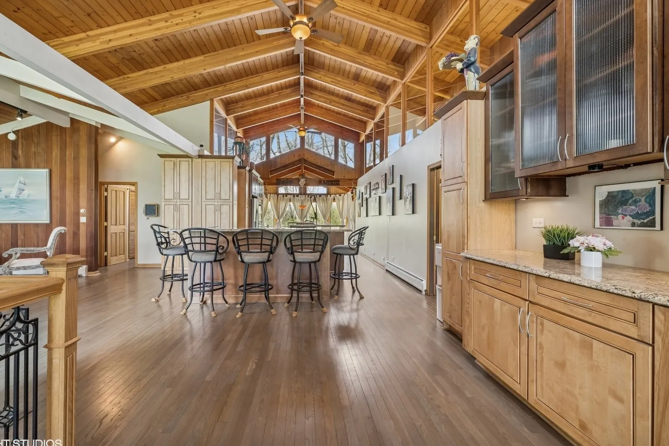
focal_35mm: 15
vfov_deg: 77.3
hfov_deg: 100.4
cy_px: 215
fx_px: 279
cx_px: 328
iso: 200
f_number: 9.5
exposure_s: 1/8
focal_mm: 14
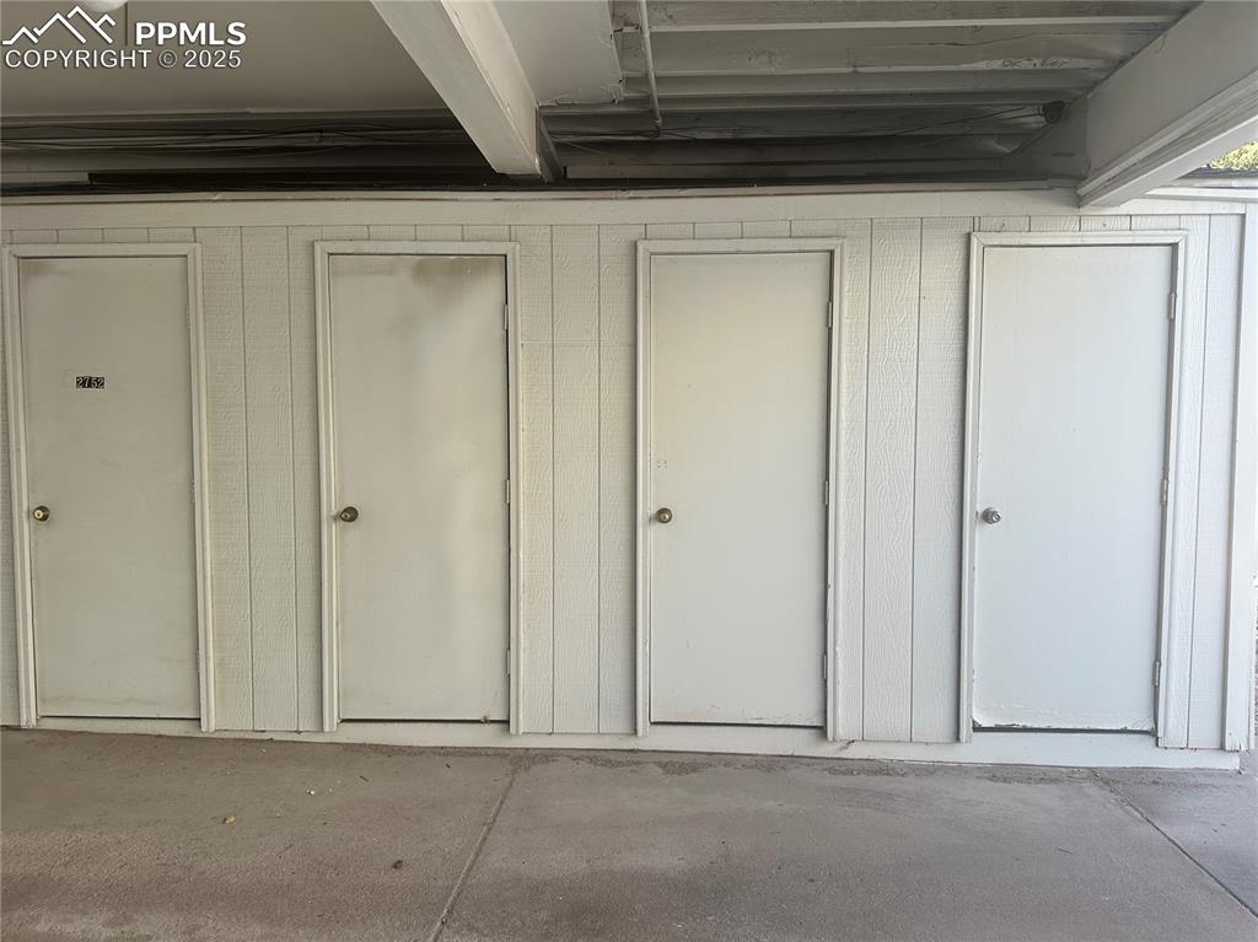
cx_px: 629
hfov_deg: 71.6
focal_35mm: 24
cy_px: 471
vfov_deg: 56.8
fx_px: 872
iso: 80
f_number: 1.78
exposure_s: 1/442
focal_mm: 6.86
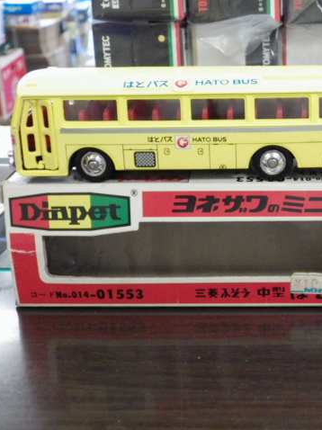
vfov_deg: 29.0
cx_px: 282
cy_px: 215
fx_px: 832
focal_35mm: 67
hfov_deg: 21.5
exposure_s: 1/30
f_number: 3.8
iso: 800
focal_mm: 9
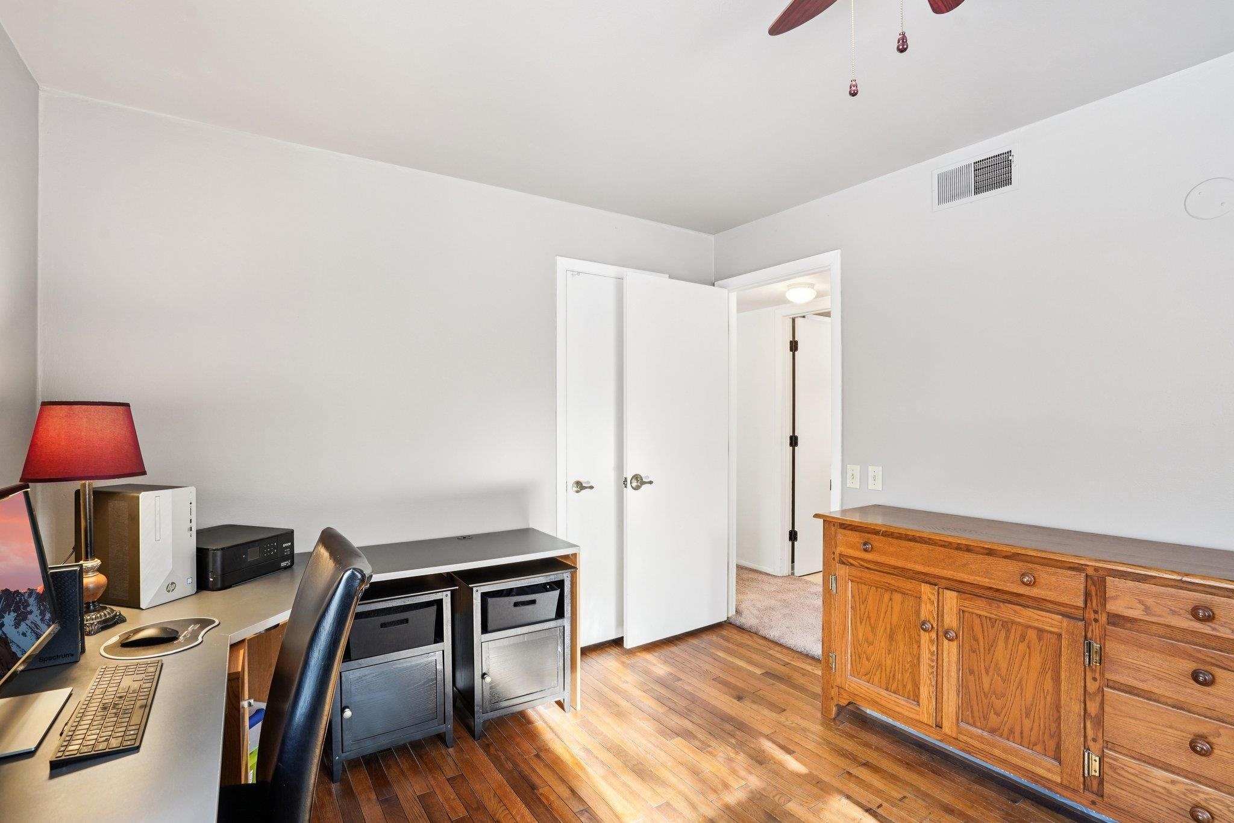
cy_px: 412
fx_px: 548
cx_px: 617
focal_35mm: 16
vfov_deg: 73.7
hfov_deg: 96.7
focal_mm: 16
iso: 400
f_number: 8
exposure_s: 1/8
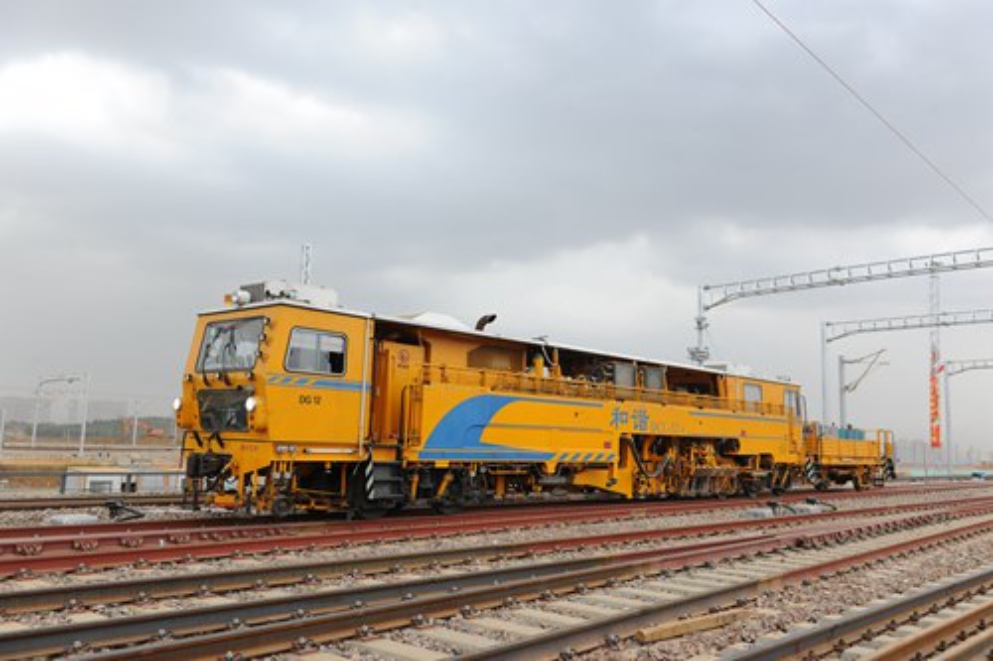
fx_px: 882
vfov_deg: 41.1
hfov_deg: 58.7
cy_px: 330
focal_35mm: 32
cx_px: 496
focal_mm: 32
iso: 100
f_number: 5.6
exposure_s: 1/125
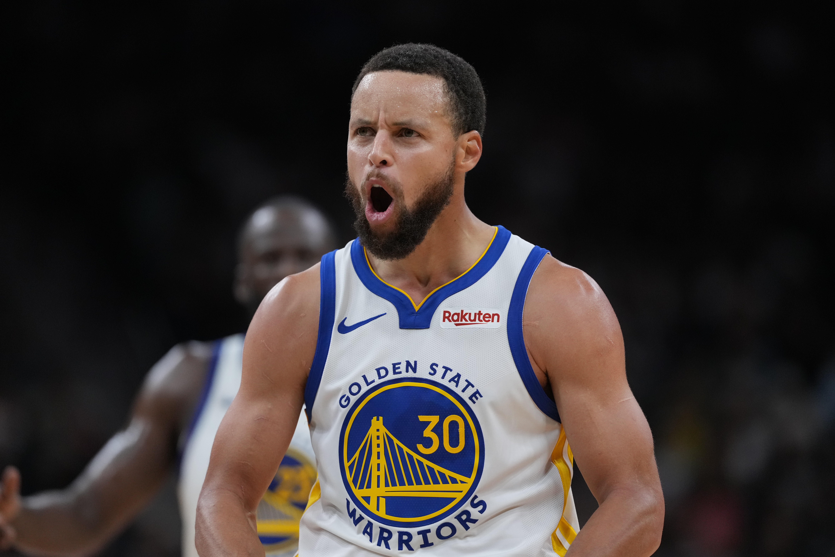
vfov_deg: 4.6
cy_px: 278
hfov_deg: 6.9
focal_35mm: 300
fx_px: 6958
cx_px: 418
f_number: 2.8
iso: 3200
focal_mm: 300
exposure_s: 1/2000
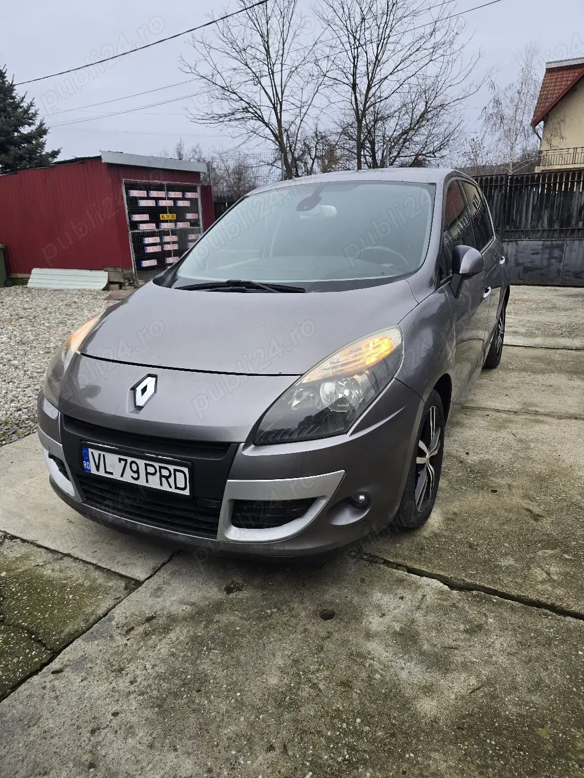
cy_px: 389
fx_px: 517
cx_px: 292
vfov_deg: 73.9
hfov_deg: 58.9
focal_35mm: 23
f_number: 1.7
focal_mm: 6.3
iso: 25
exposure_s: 1/182
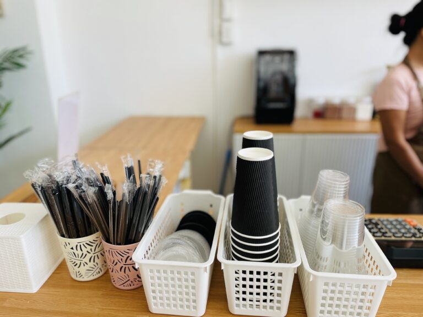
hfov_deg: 67.3
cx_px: 212
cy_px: 158
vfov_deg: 53.1
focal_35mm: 26
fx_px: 318
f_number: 1.6
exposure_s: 1/121
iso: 40
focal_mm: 4.2
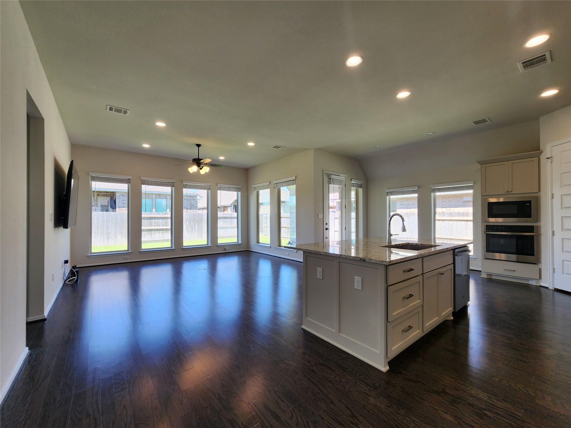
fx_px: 214
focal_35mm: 13
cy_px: 214
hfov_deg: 106.2
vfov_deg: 89.9
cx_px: 286
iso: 64
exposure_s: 1/120
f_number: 2.2
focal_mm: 2.2
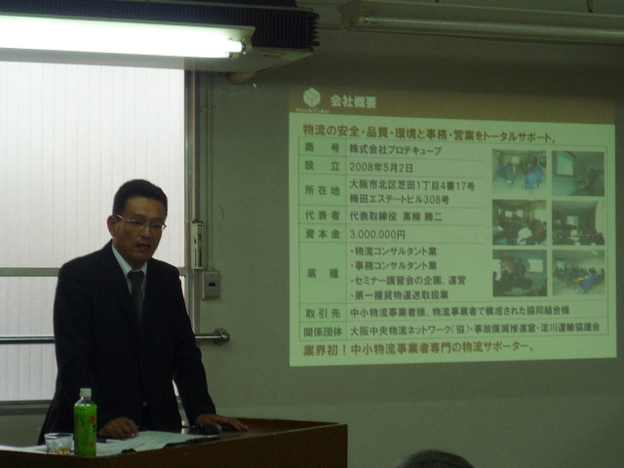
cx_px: 312
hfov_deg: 26.3
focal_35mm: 74
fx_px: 1334
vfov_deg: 19.9
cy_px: 234
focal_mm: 7.3
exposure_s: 1/40
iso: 100
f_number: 4.1
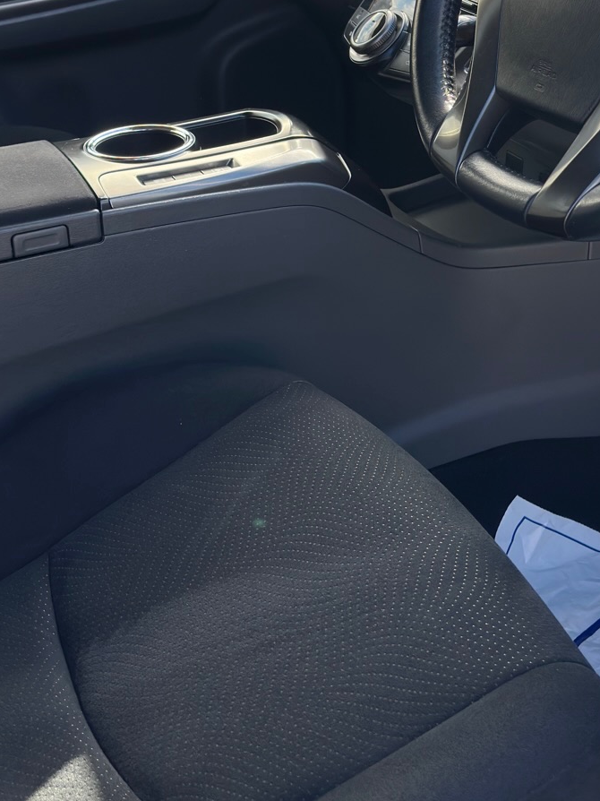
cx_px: 455
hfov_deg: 26.2
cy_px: 114
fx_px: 1272
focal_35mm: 55
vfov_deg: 33.5
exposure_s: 1/627
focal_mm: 6.86
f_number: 1.78
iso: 80
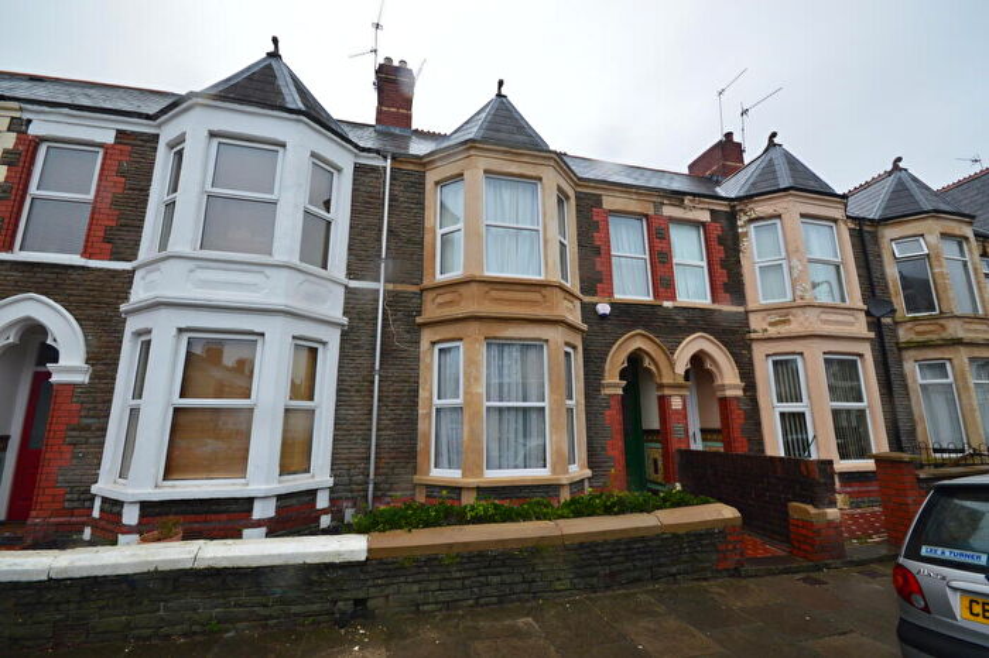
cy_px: 329
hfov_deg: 100.4
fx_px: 412
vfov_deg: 77.3
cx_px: 494
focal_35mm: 15
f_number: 9
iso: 400
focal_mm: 10
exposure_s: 1/125
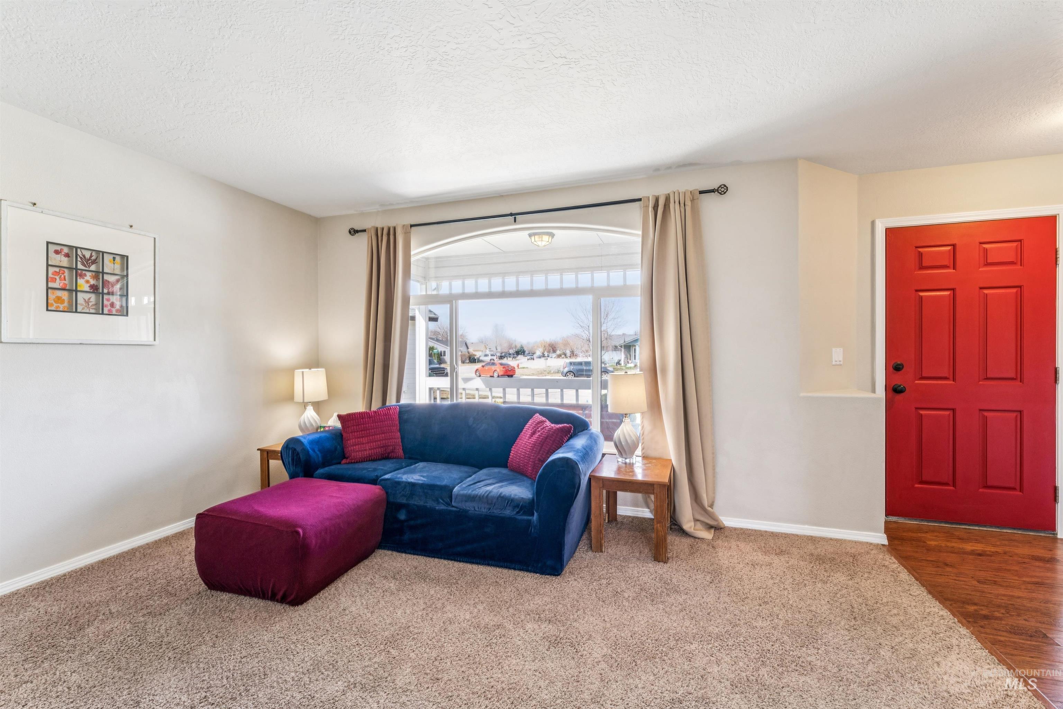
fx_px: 452
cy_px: 354
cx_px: 532
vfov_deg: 76.2
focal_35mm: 15
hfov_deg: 99.3
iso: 400
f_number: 13
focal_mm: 15.3
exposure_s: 1/15
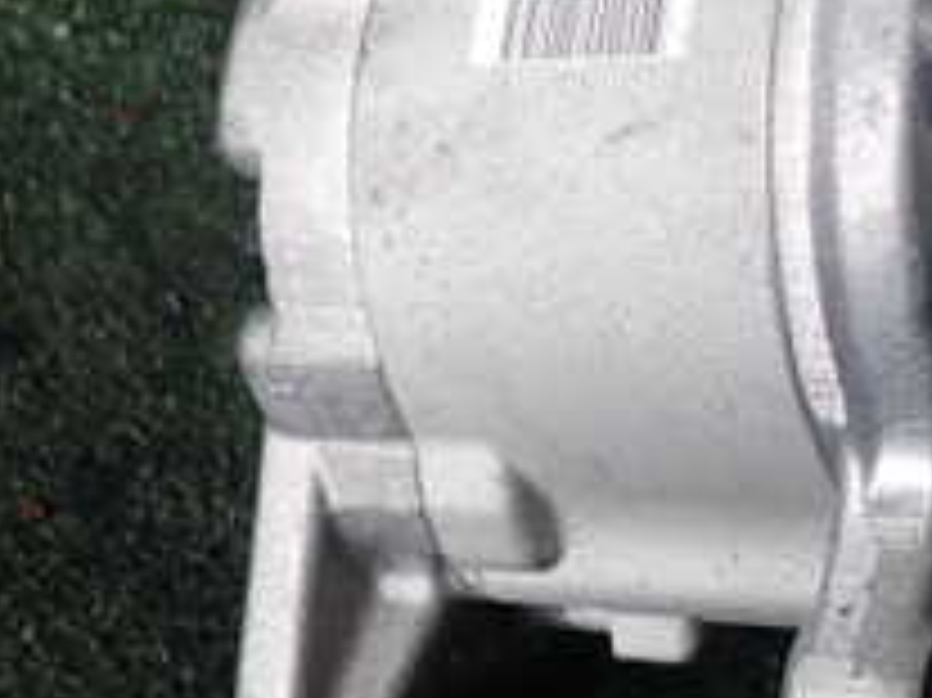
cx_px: 864
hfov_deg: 21.9
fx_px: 2341
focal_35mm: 87
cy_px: 18
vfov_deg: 16.6
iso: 160
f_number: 2.3
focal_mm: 5.4
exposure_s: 1/60
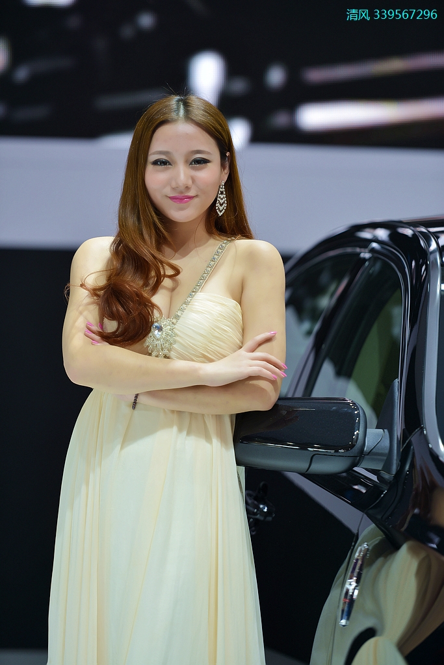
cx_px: 222
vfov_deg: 12.1
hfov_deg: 8.1
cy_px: 332
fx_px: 3144
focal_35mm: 170
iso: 160
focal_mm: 170
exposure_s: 1/100
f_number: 2.8
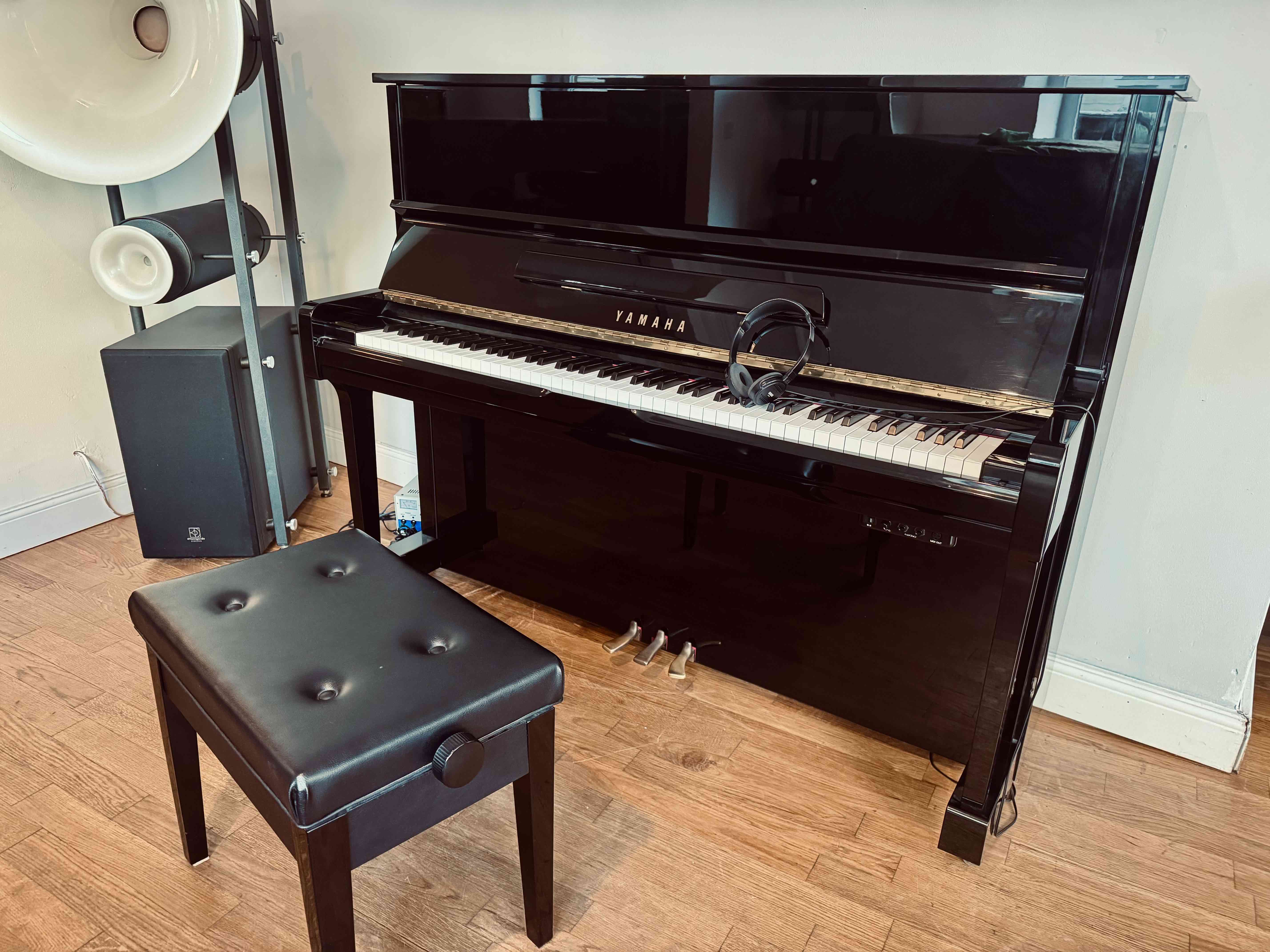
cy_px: 476
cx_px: 635
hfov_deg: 71.6
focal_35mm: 24
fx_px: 881
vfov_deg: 56.8
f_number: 1.78
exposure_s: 1/60
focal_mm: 6.76
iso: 800
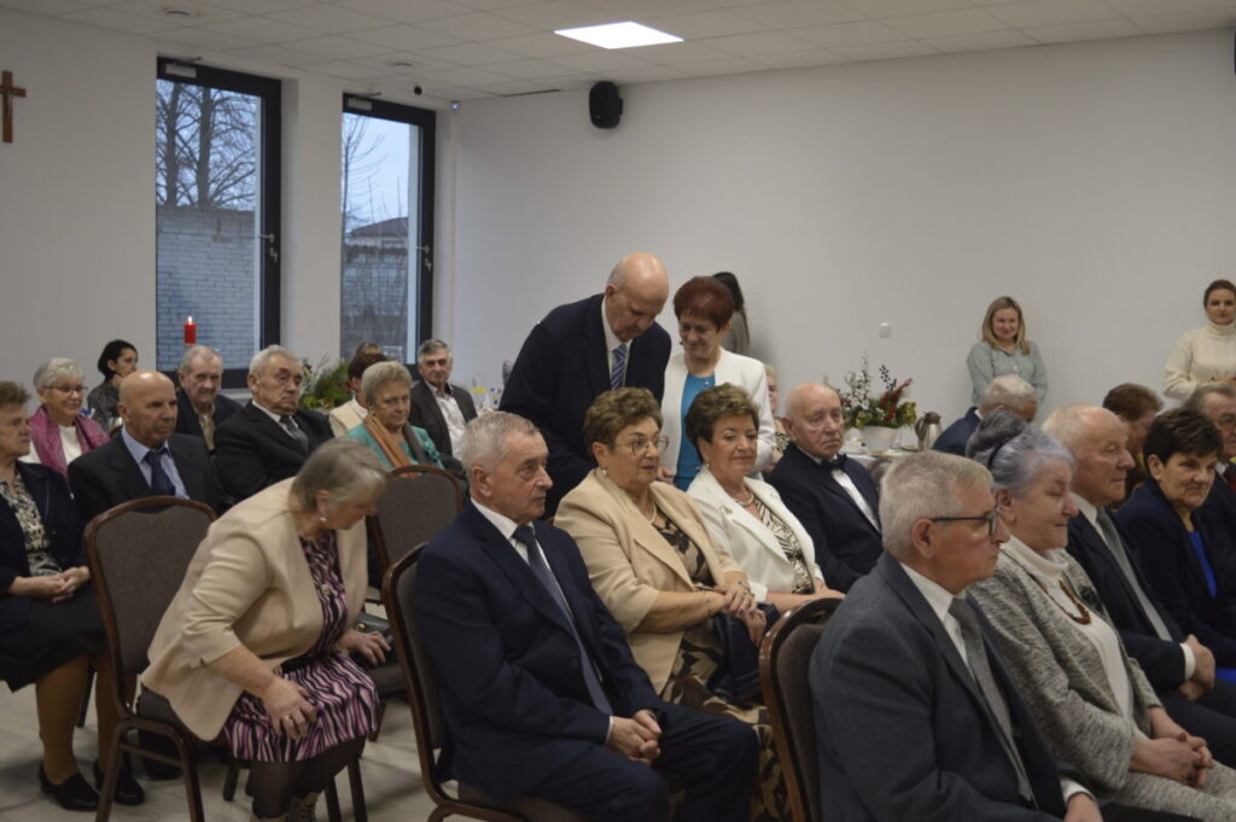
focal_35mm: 38
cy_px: 411
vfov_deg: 35.4
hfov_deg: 51.3
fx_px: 1286
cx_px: 618
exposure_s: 1/40
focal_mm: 25
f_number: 4
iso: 400
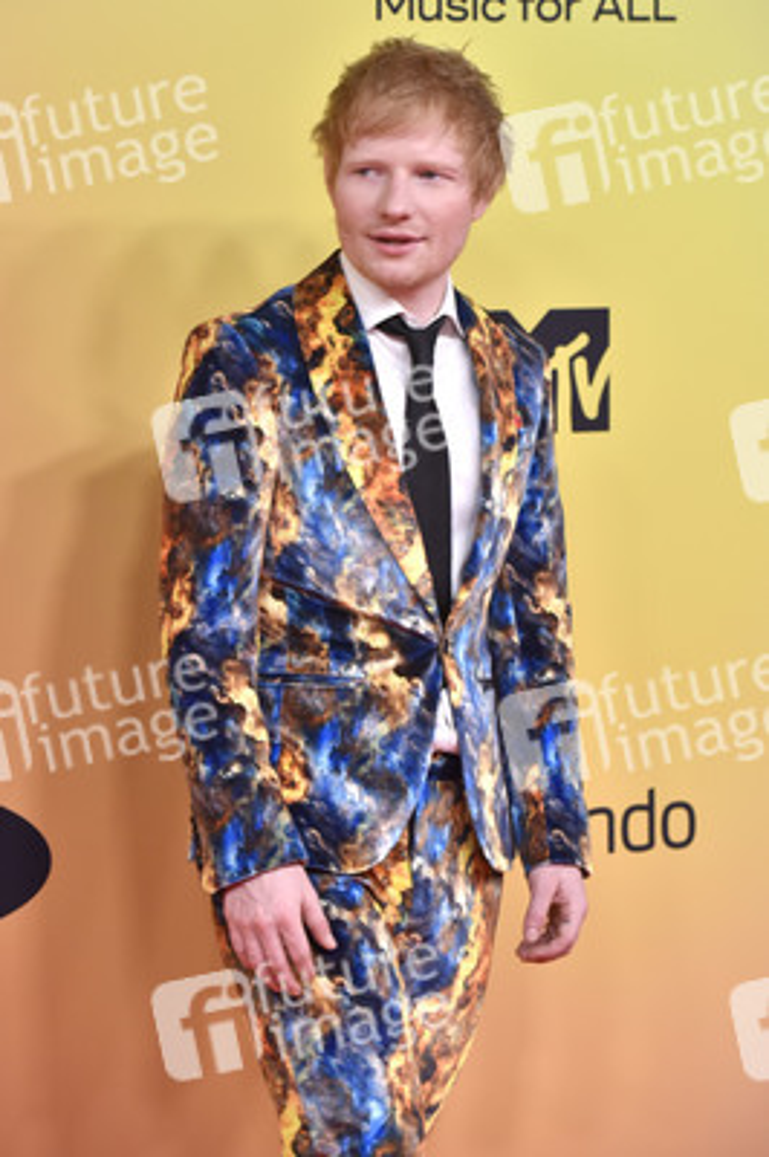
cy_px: 578
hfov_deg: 10.9
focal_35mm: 125
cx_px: 384
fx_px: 4012
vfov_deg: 16.4
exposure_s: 1/200
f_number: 5.6
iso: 2000
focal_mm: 125
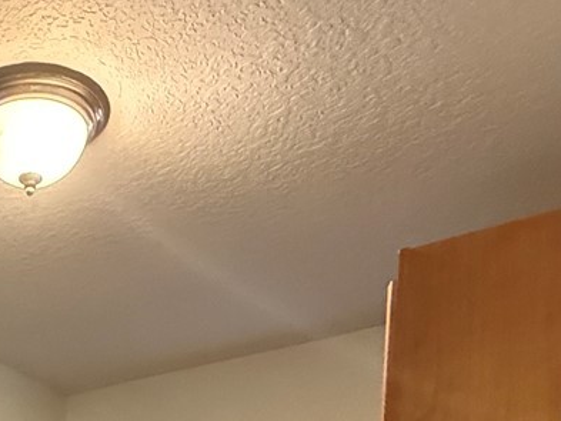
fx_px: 924
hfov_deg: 30.7
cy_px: 741
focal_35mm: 57
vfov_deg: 19.6
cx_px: -30
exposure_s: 1/40
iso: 1250
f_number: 2.2
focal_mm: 2.22
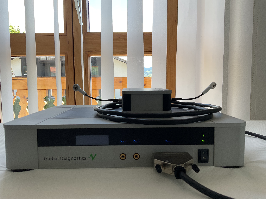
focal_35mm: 29
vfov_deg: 48.2
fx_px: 223
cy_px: 100
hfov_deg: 61.7
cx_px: 133
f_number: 1.8
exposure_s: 1/120
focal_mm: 3
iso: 20
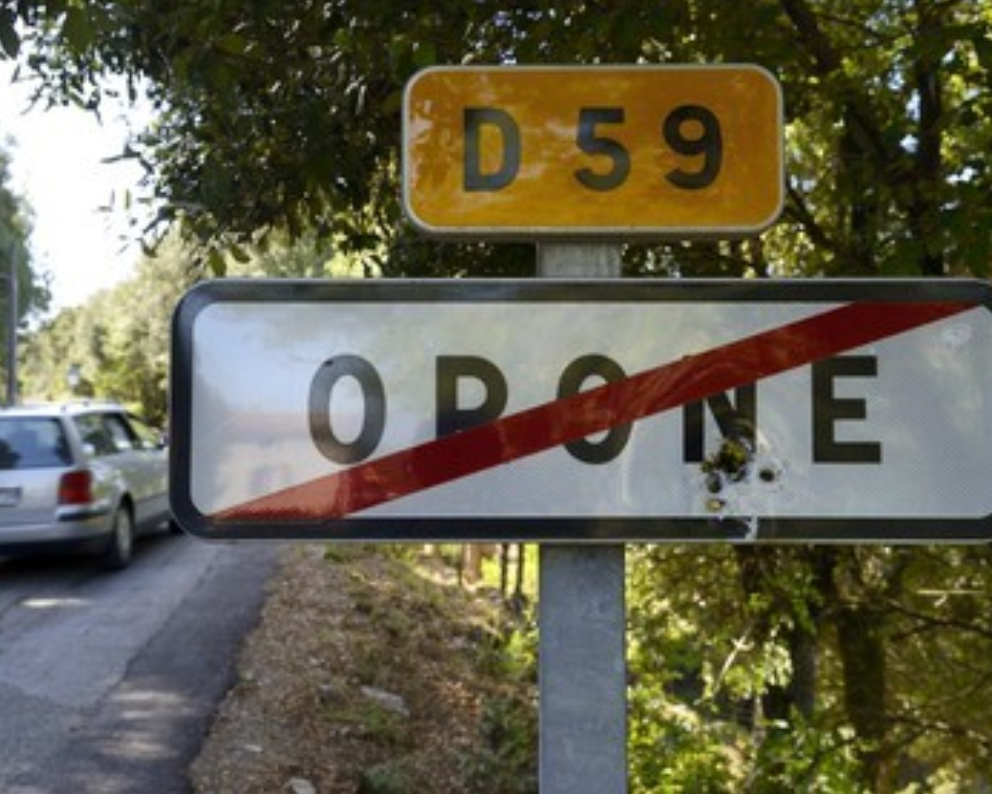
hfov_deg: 44.8
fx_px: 1204
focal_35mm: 41
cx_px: 476
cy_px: 398
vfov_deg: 36.5
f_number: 7.1
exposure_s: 1/60
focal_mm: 36
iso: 200
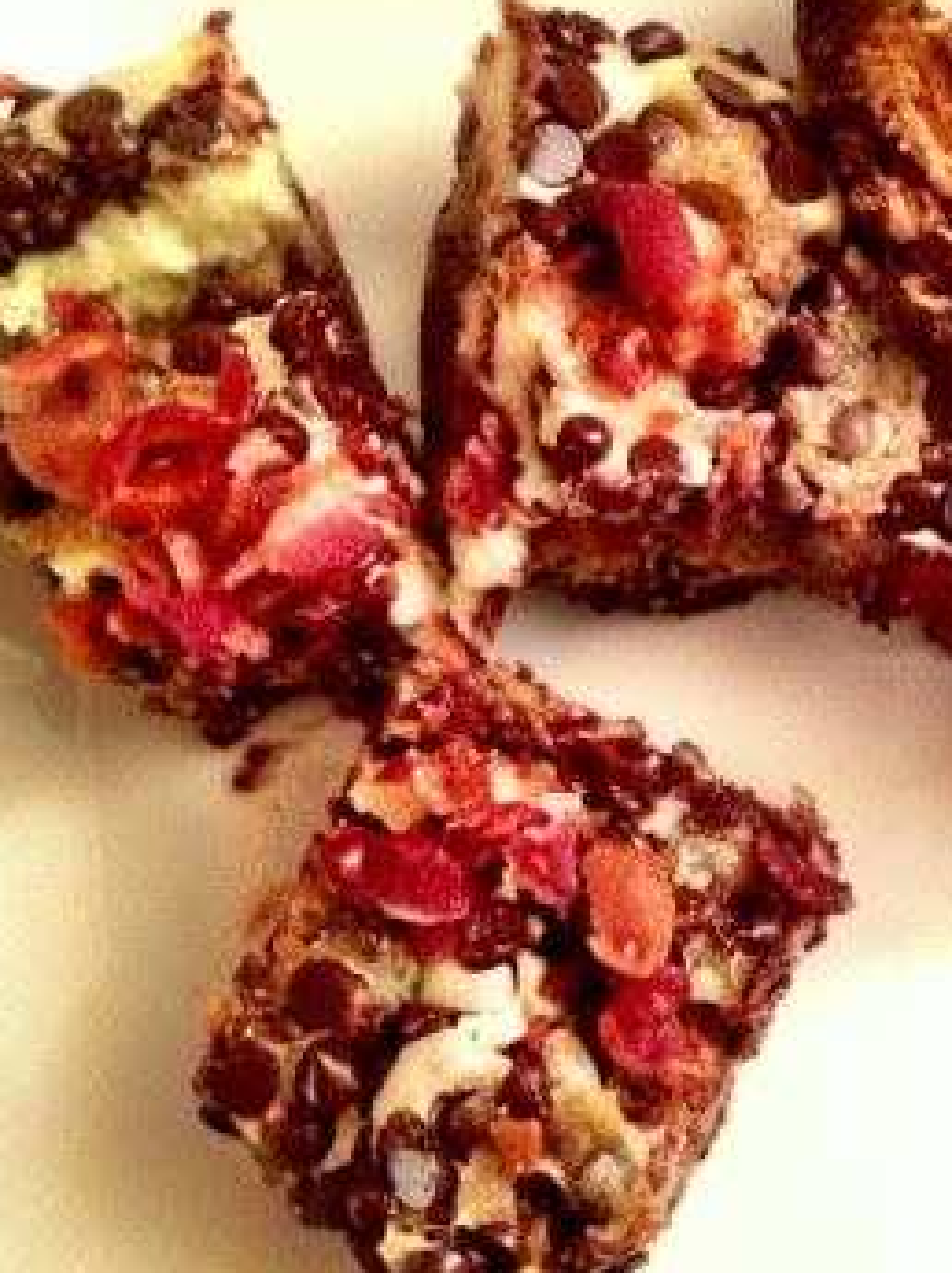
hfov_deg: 22.3
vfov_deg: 29.9
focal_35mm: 65
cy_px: 627
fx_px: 2388
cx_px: 738
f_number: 2.4
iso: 640
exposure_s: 1/15
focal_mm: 4.28
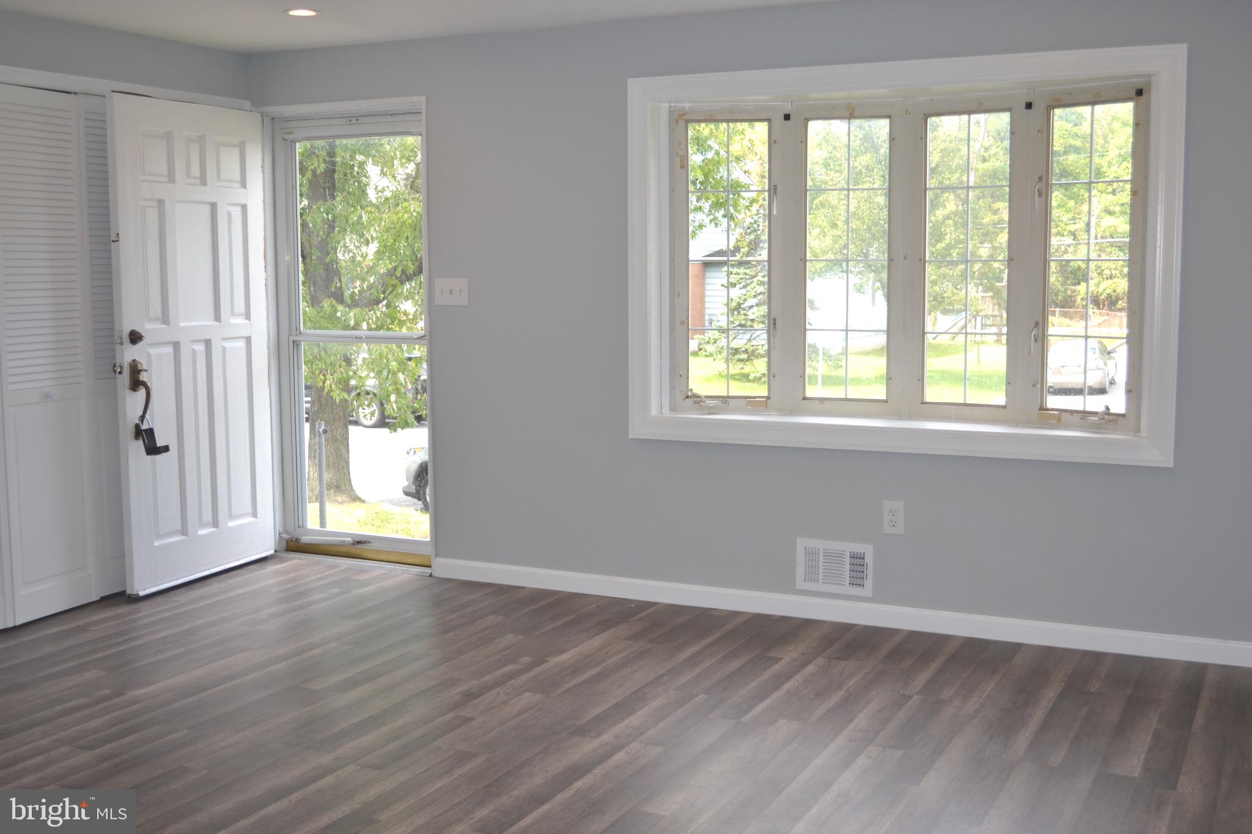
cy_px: 417
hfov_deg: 49.6
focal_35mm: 39
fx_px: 1356
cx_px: 626
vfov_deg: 34.2
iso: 160
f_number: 4.2
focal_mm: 26
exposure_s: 1/125
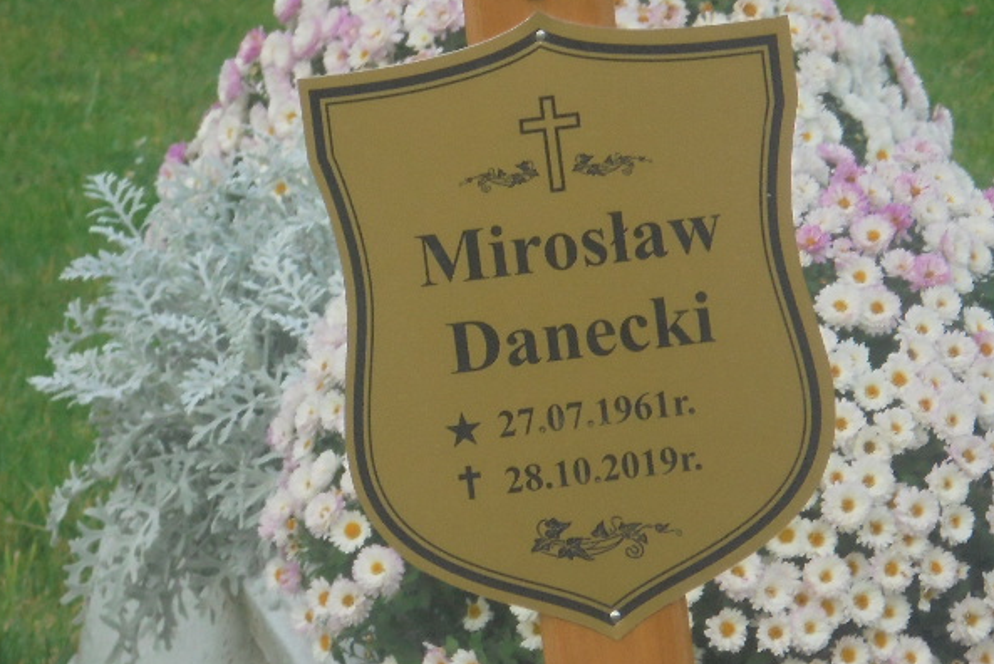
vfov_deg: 7.9
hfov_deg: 11.7
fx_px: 4834
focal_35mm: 175
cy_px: 310
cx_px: 461
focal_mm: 27.6
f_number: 6.5
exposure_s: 1/125
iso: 160
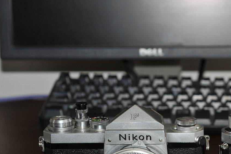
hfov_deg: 19.0
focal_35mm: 106
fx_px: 680
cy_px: 125
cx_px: 193
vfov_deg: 12.8
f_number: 8
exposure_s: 1/60
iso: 800
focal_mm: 60
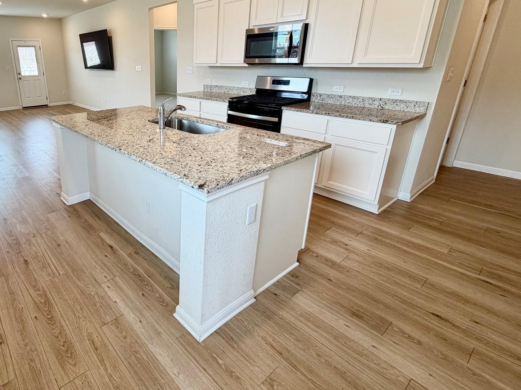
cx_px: 156
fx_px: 301
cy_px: 157
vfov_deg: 65.4
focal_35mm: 20
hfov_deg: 77.9
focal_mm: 2.22
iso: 100
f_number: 2.2
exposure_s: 1/120
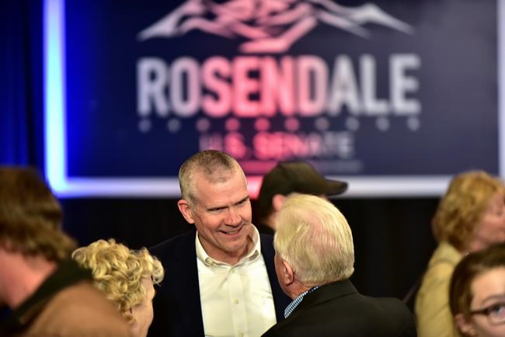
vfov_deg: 6.9
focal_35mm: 200
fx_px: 2807
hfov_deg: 10.3
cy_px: 168
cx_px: 252
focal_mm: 200
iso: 1250
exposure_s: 1/80
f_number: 2.8
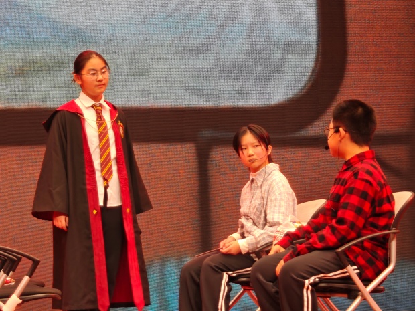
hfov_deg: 14.8
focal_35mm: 133
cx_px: 208
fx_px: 1594
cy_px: 156
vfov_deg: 11.1
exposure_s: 1/60
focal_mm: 9
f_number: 2
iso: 160
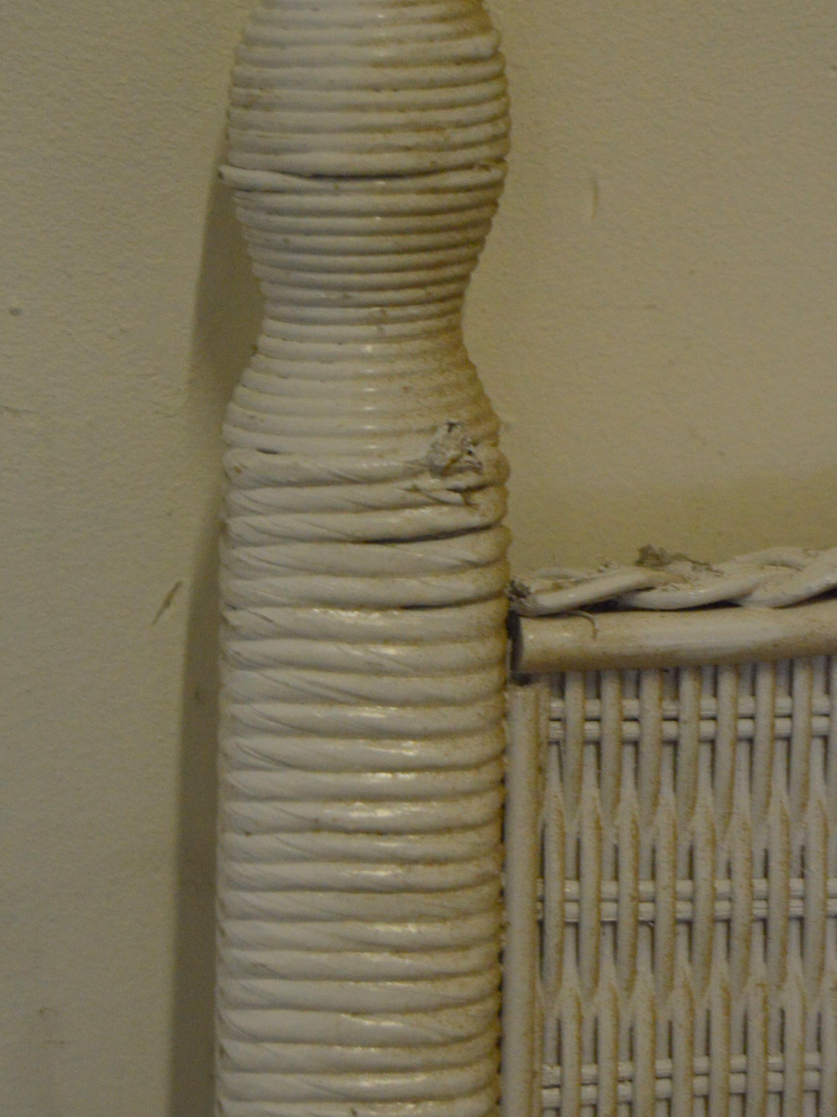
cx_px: 411
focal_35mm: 99
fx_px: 3179
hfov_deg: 15.0
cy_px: 595
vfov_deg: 19.9
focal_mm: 55
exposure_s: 1/80
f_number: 5.6
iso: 3200
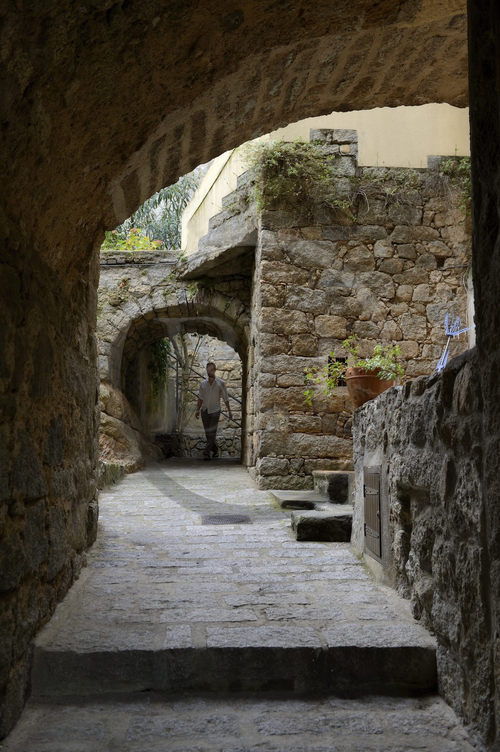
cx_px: 250
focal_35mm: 34
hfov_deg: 38.8
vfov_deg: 55.8
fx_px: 710
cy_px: 376
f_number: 4
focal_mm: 34
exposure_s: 1/160
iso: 200
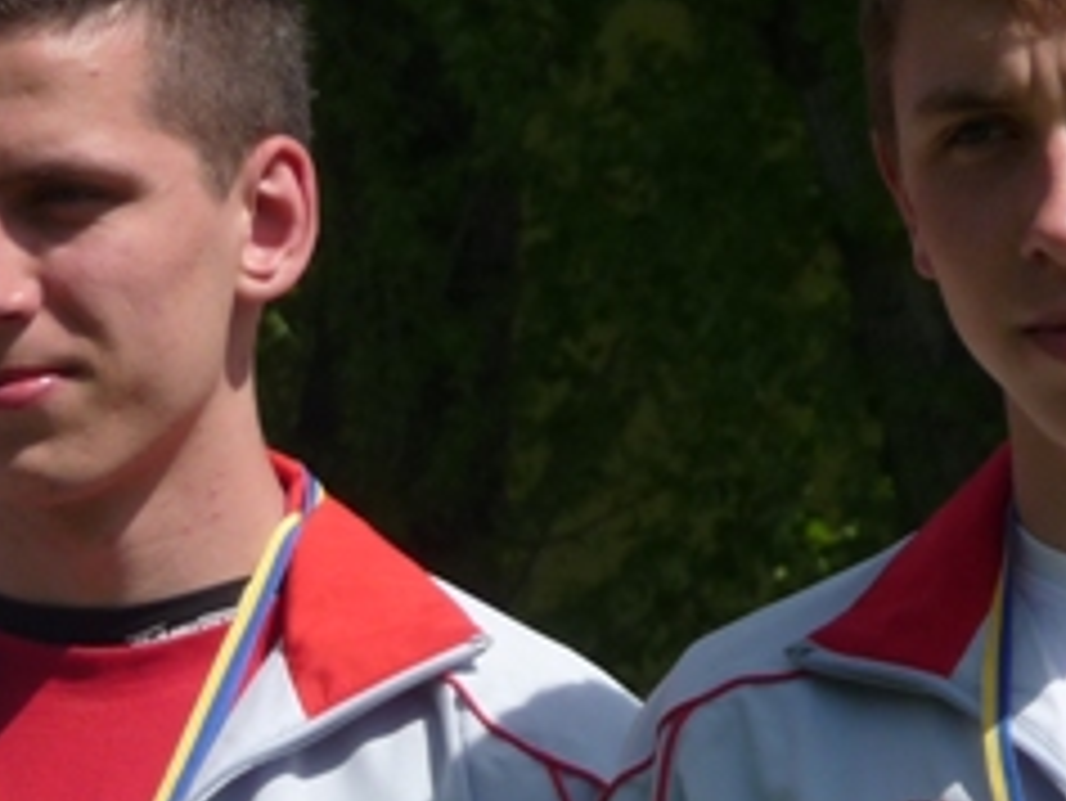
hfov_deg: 4.3
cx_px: 178
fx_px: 14050
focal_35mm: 456
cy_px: 783
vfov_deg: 3.3
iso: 100
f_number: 4.8
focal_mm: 27.1
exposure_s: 1/640
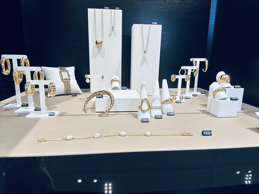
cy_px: 97
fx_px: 172
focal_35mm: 23
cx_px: 130
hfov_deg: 73.9
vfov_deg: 58.9
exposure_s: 1/100
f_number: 1.9
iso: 40
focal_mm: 2.69
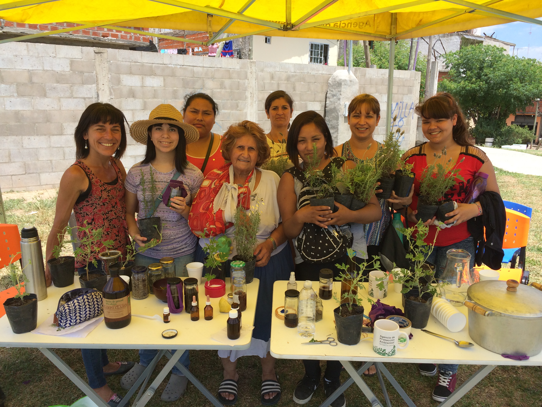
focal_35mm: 29
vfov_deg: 48.2
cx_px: 271
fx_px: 454
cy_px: 204
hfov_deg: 61.7
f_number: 2.2
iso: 32
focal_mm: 4.15
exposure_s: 1/1414
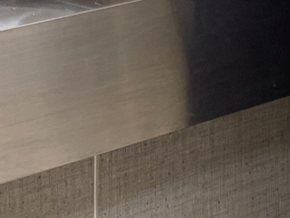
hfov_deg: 12.3
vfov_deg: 8.5
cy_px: -331
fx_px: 1315
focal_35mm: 157
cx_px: 333
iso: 32
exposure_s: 1/60
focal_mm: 4.25
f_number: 1.8
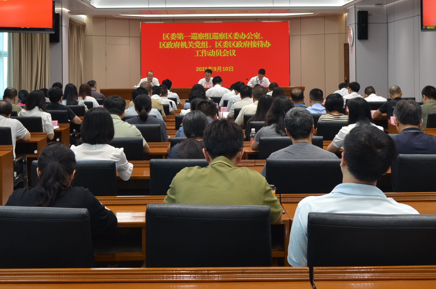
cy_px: 57
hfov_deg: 37.6
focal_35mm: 53
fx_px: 641
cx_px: 215
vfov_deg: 25.0
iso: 400
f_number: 4.5
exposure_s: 1/80
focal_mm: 20
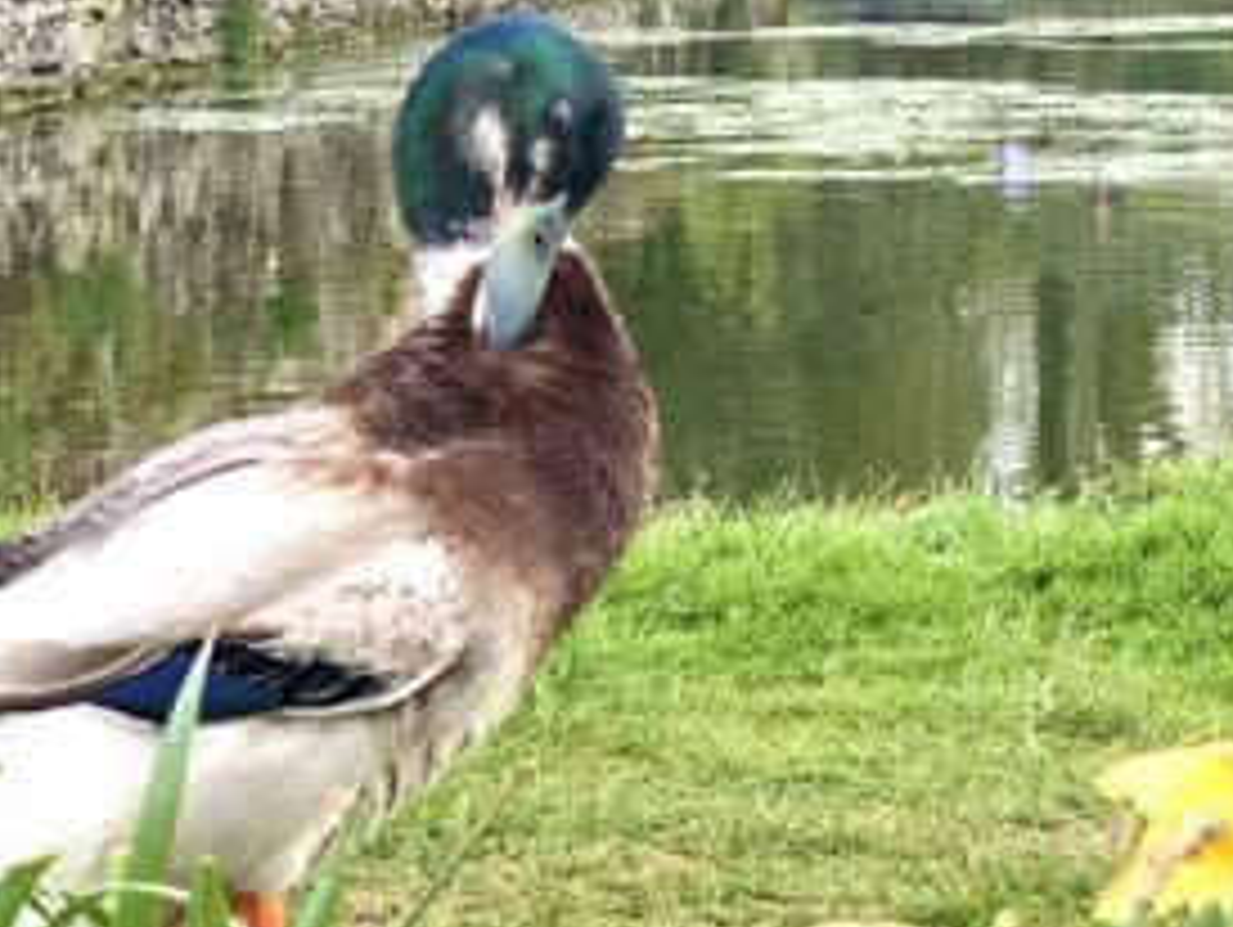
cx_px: 1544
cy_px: 207
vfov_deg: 7.7
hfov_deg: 10.0
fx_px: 6916
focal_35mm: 194
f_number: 2.4
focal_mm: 6
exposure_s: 1/197
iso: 16
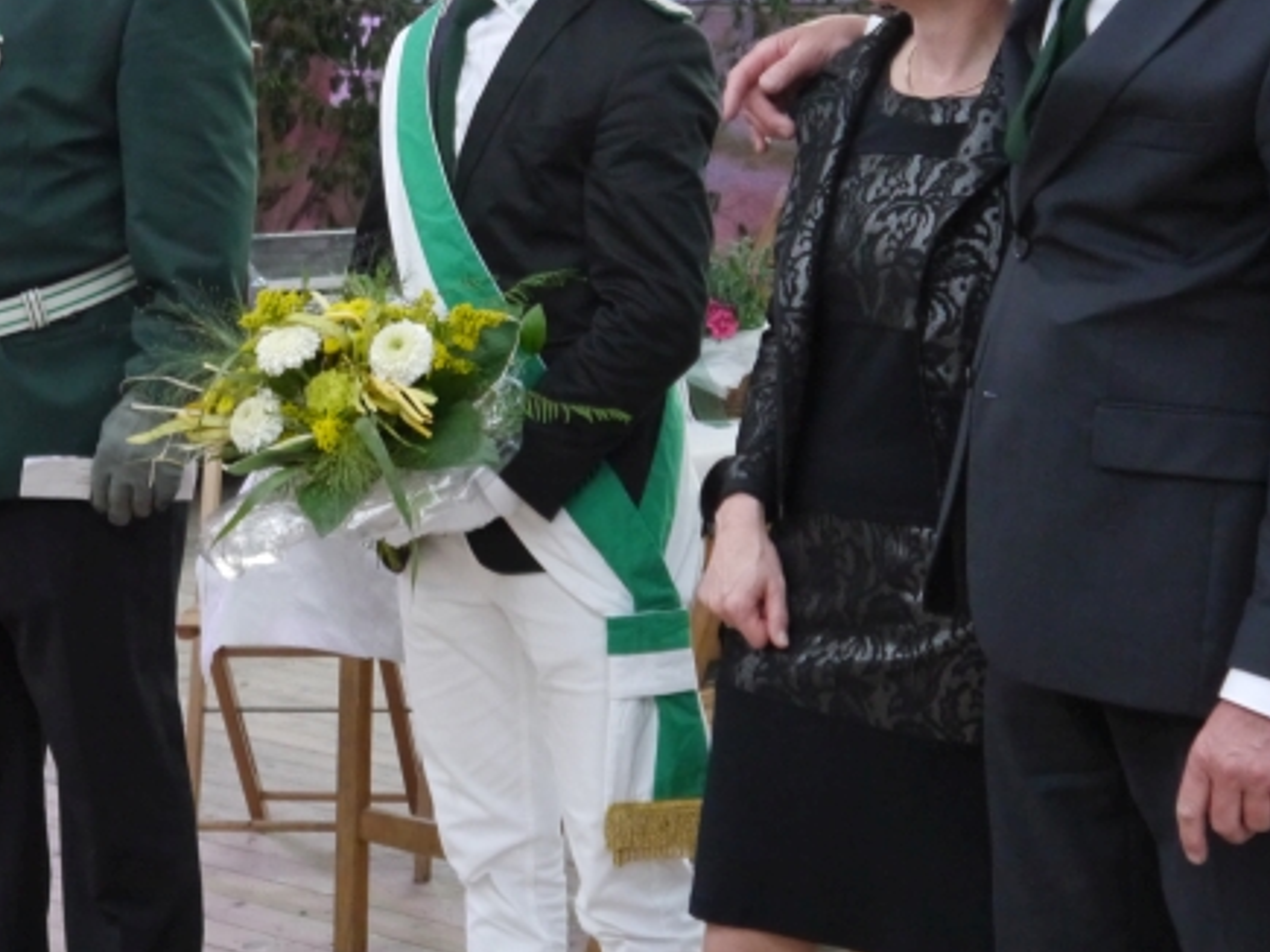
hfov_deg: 19.0
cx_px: 374
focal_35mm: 103
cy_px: 257
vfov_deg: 14.3
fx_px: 3778
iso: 1600
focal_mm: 28
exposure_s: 1/20
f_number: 4.8
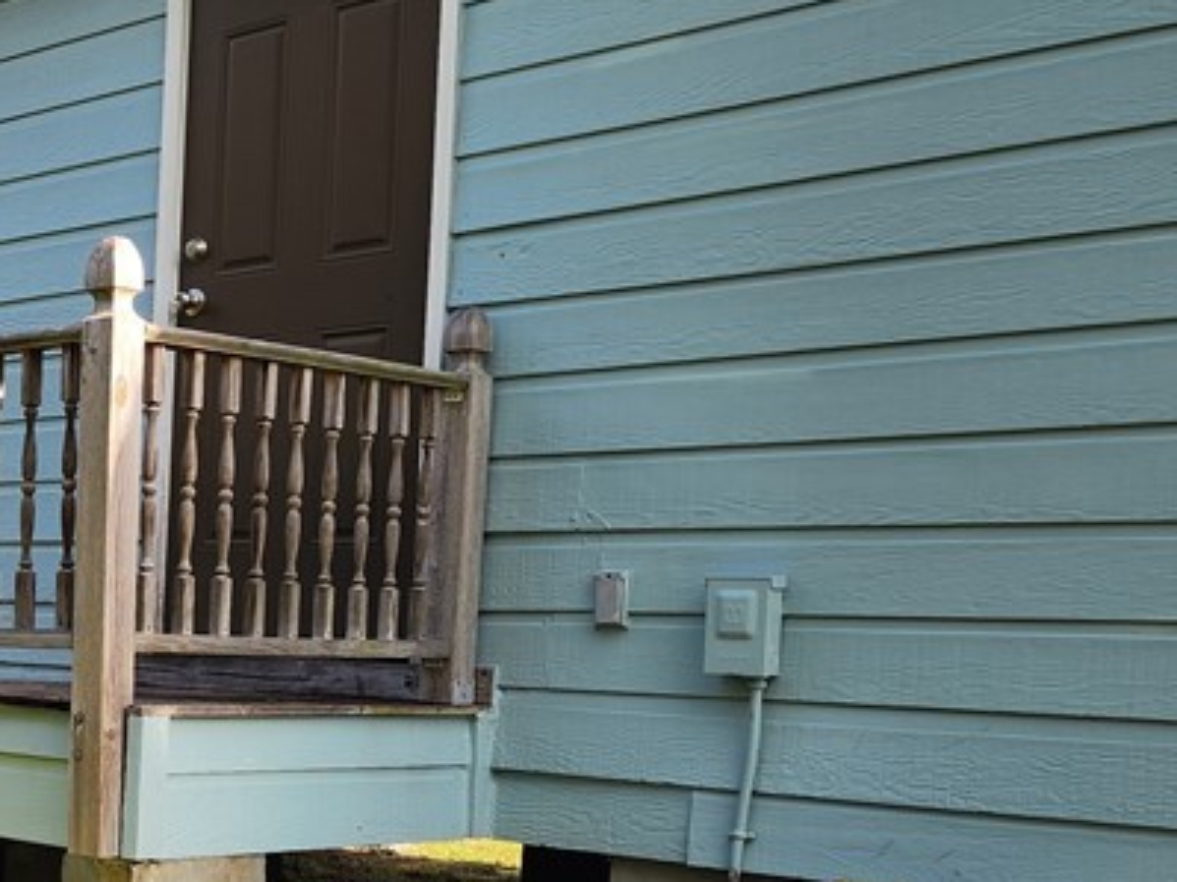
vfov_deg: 24.5
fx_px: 2005
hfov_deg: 29.3
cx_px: -145
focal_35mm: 59
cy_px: 655
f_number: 1.8
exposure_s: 1/395
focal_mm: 6.4
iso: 12
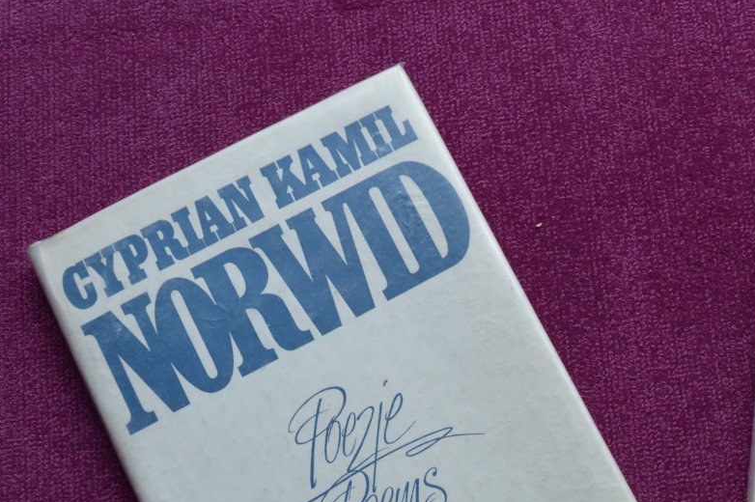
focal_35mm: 65
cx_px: 659
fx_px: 1362
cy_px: 460
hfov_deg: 29.8
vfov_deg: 20.4
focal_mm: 22
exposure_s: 1/125
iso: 250
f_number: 5.6
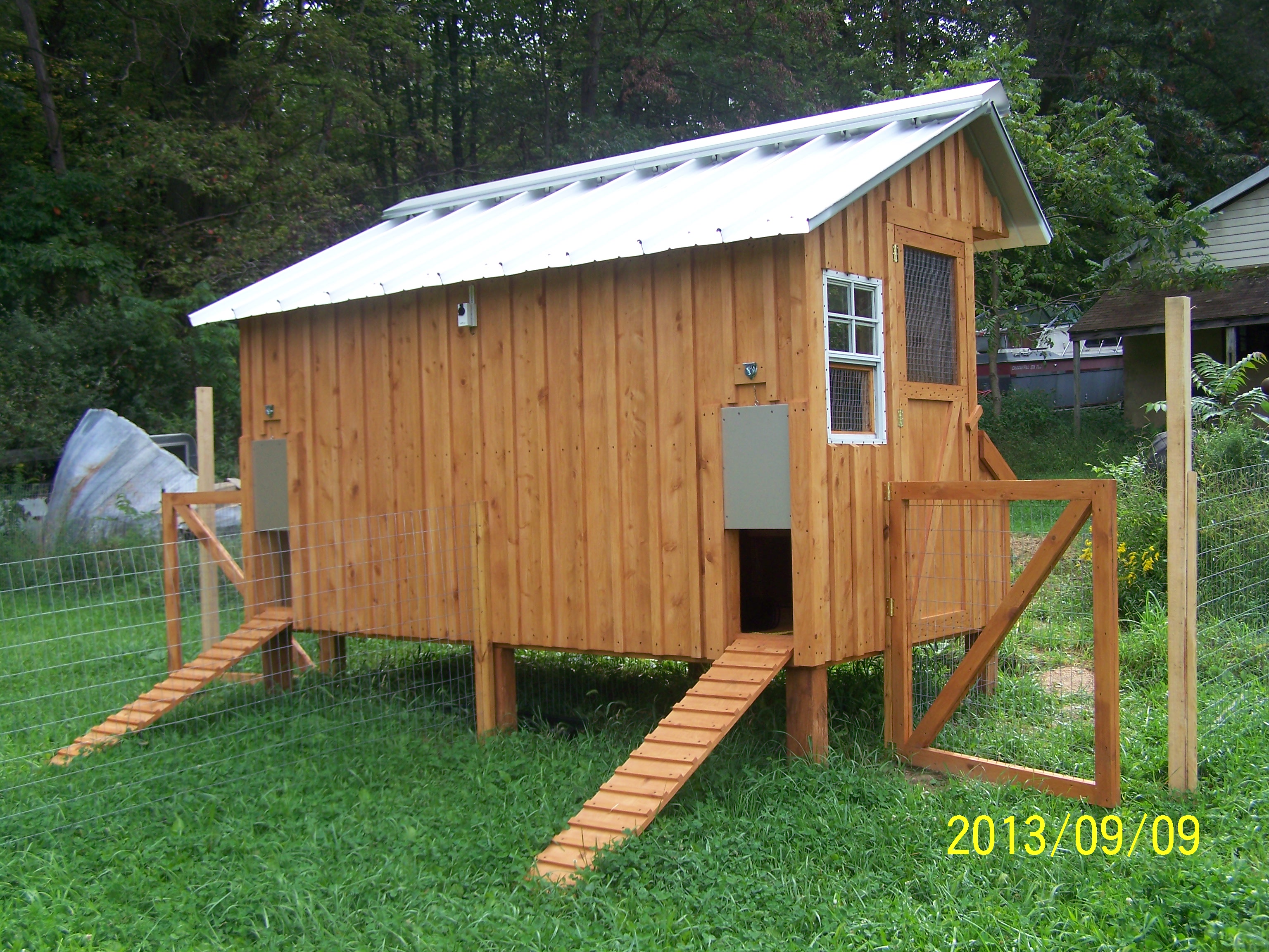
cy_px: 476
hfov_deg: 49.0
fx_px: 1393
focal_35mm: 38
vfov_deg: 37.7
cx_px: 634
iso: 64
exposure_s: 1/320
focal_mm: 6.3
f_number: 2.8
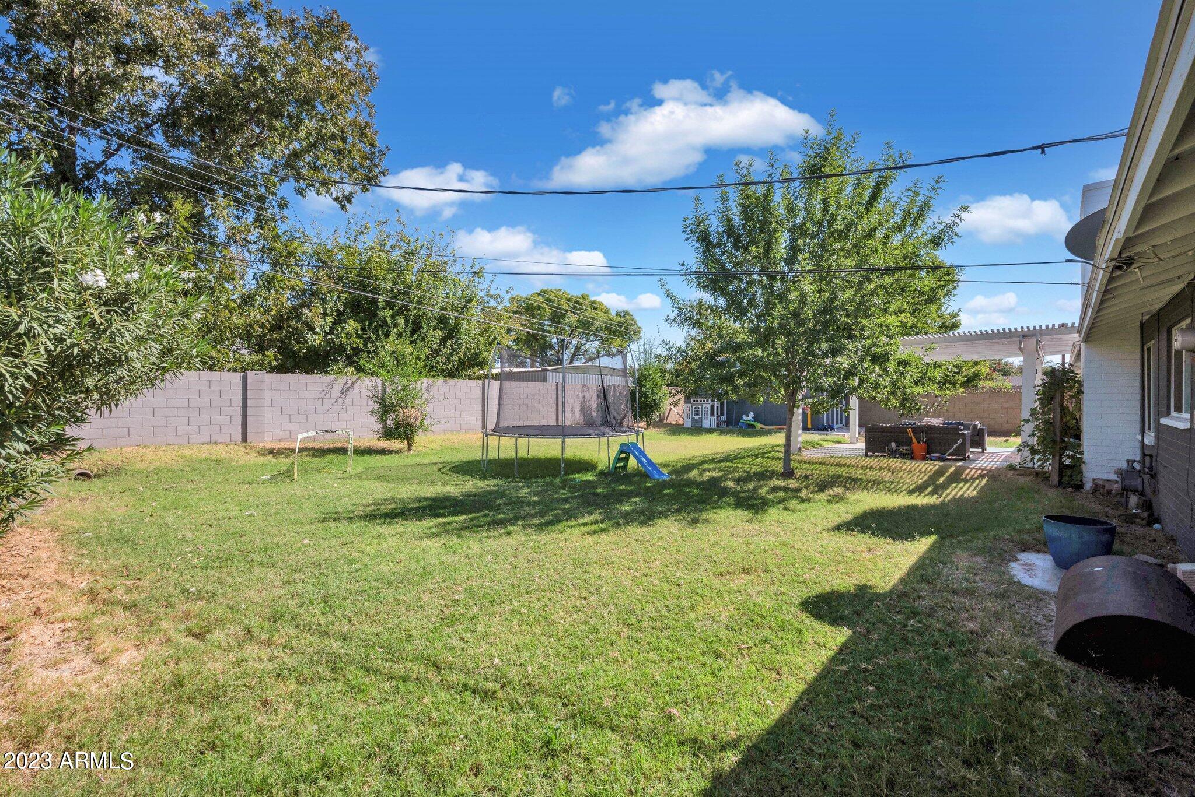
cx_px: 598
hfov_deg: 98.5
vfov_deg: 75.5
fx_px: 515
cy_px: 398
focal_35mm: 16
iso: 500
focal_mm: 15.5
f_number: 13
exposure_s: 1/640
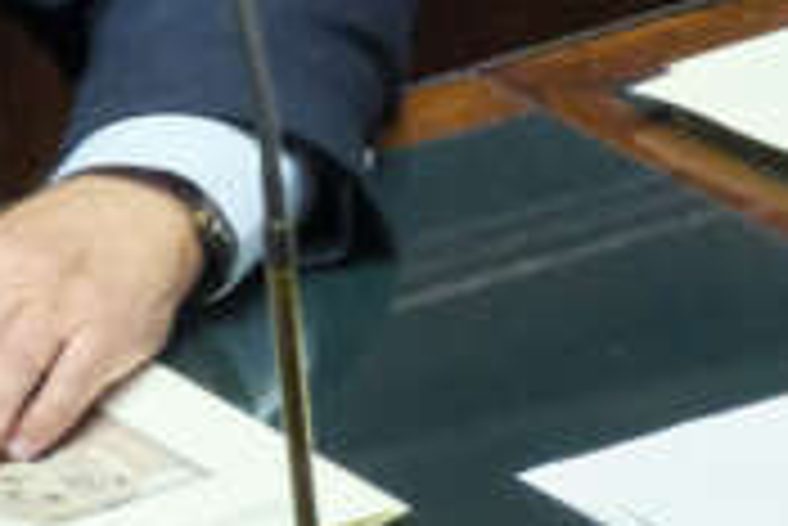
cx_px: -464
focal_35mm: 1848
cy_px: -364
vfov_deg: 0.7
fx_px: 40483
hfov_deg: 1.1
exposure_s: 1/125
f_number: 5.6
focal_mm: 359.6
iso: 12800
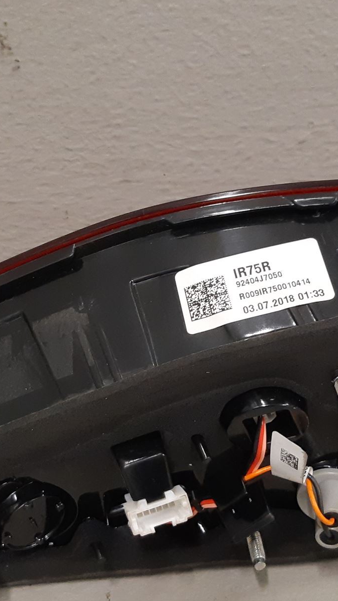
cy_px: 345
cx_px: 153
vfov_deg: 42.8
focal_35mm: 48
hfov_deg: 24.9
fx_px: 765
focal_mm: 3.93
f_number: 1.7
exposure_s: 1/50
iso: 250
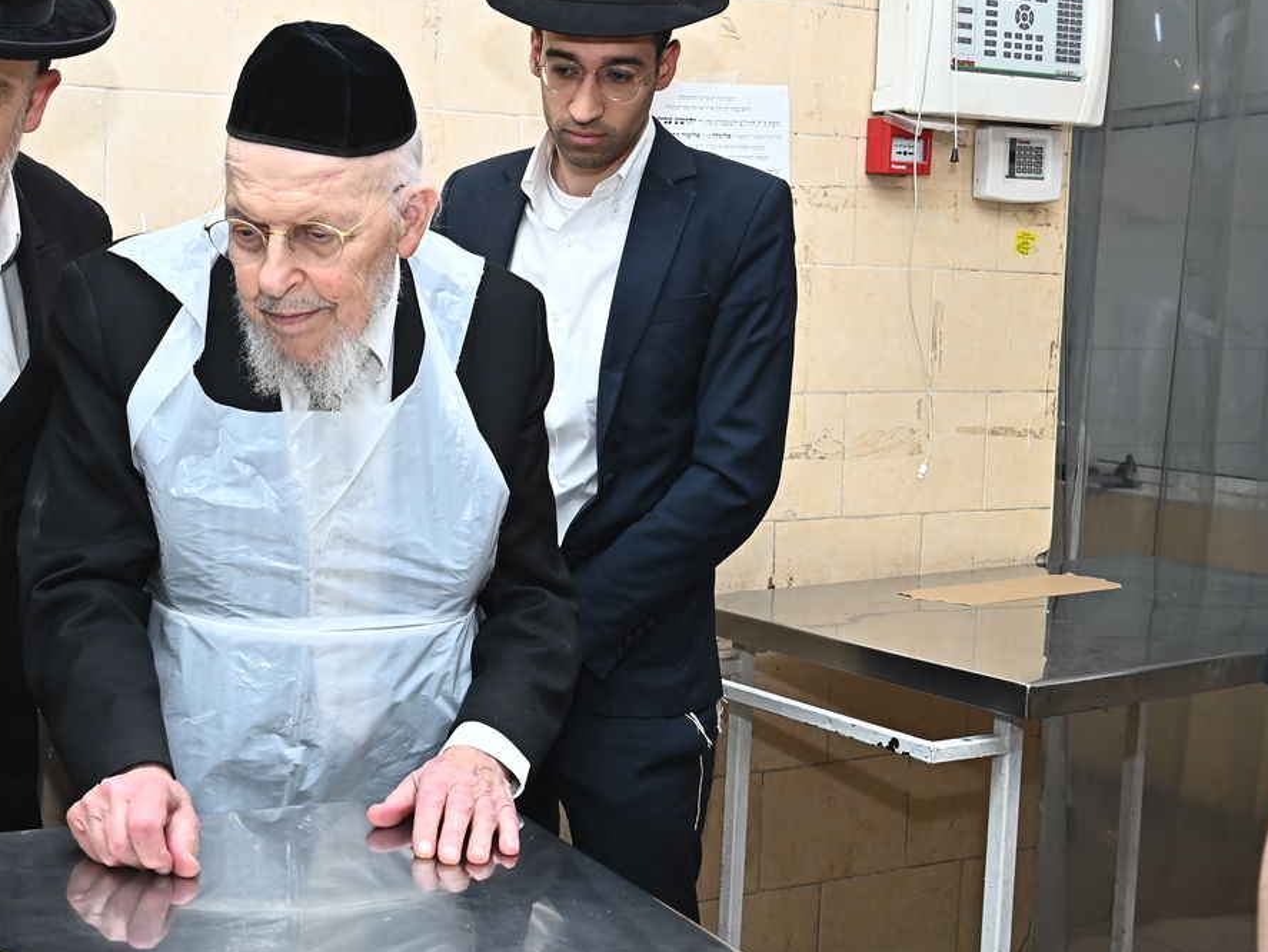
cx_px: 382
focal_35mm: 47
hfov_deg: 39.7
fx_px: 1722
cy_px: 467
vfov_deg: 30.9
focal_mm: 31
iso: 1000
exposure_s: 1/200
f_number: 7.1
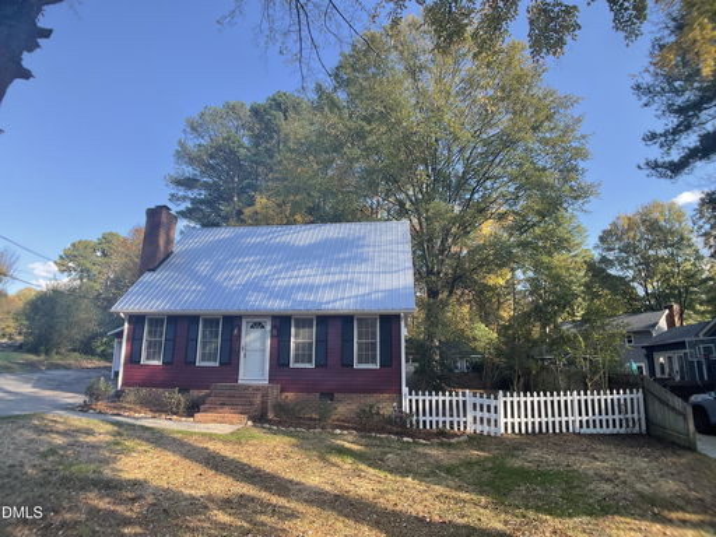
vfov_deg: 48.2
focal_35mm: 29
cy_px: 268
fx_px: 600
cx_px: 358
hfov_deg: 61.7
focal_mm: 3
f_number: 1.8
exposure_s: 1/412
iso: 16
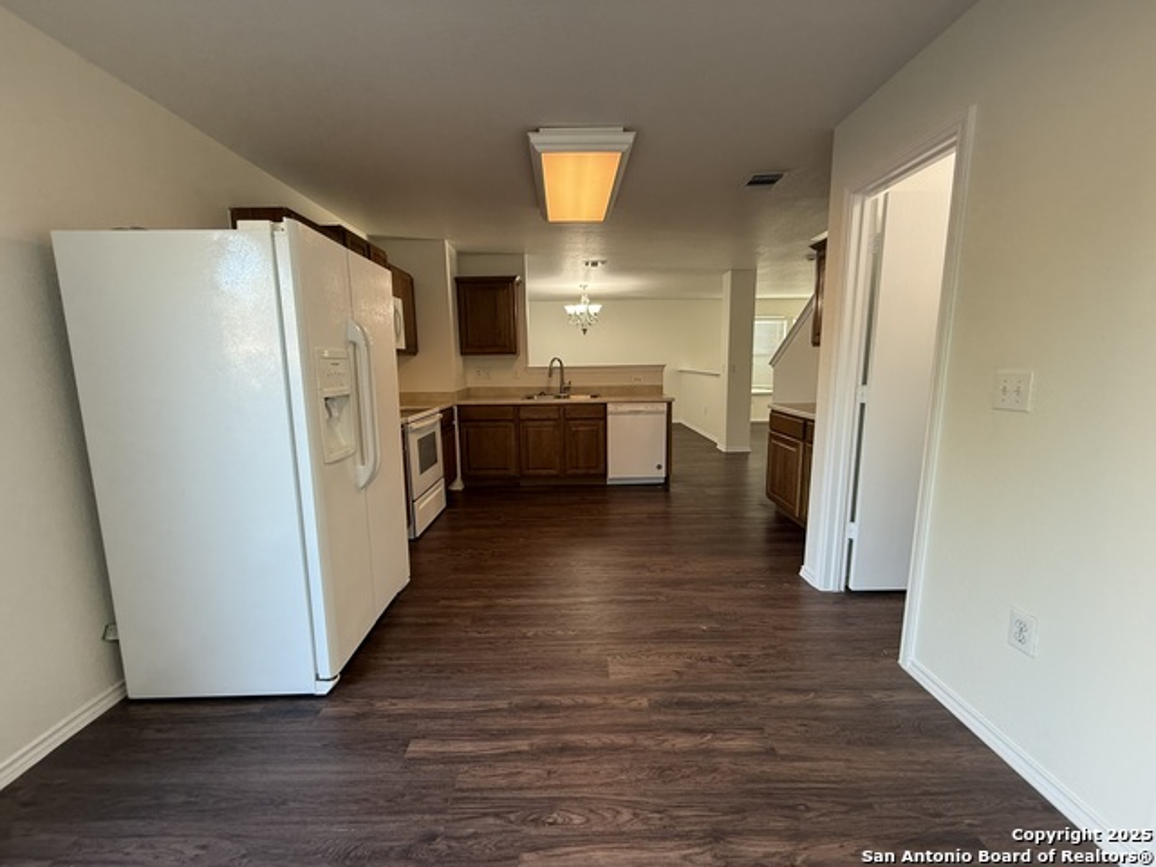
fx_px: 468
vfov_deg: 85.7
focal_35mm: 14
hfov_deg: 102.1
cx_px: 578
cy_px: 434
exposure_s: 1/60
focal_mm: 2.22
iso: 200
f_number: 2.2
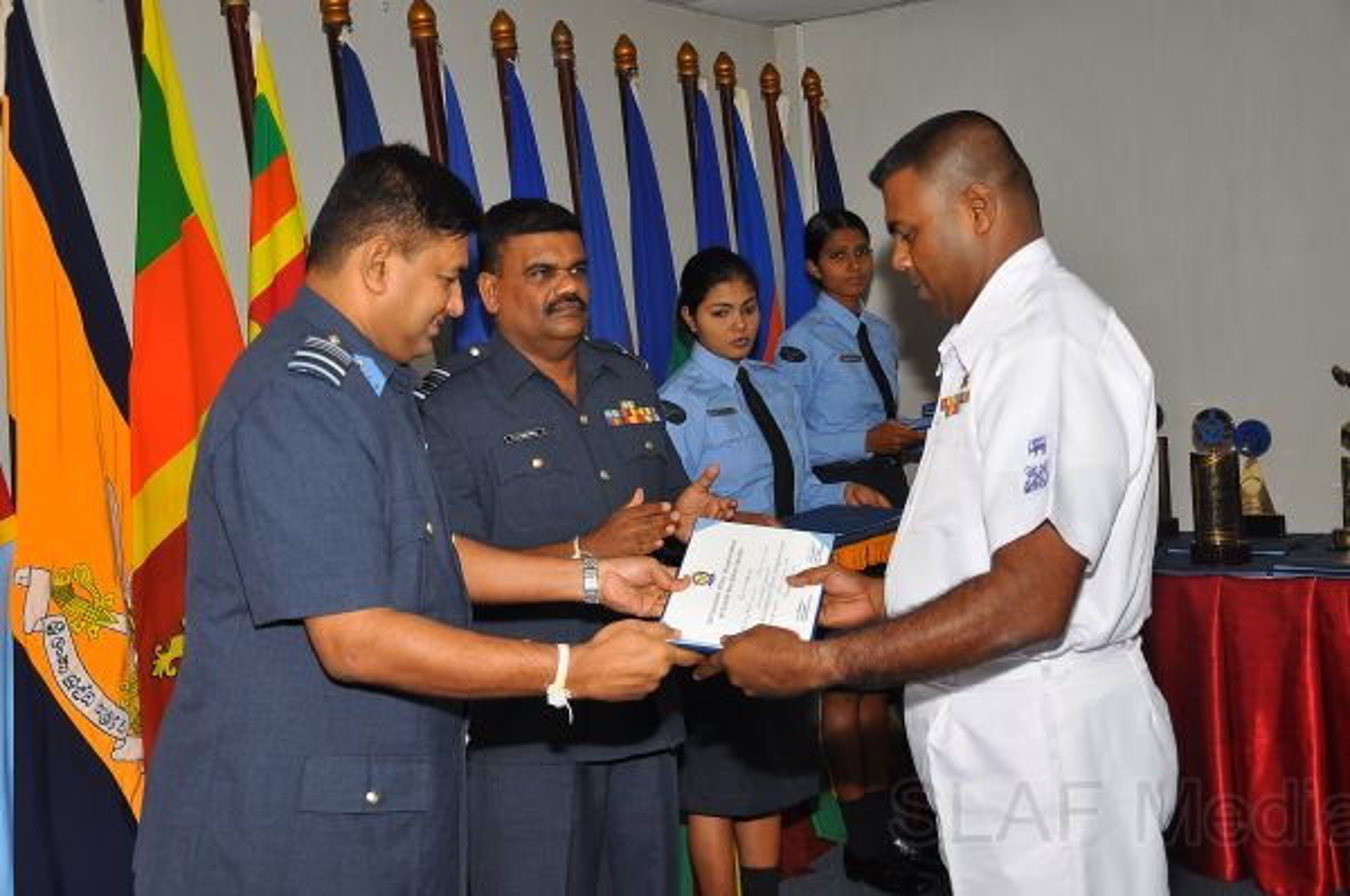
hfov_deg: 43.7
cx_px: 675
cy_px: 448
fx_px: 1685
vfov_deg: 29.8
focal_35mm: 45
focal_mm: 30
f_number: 5.6
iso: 250
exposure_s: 1/90
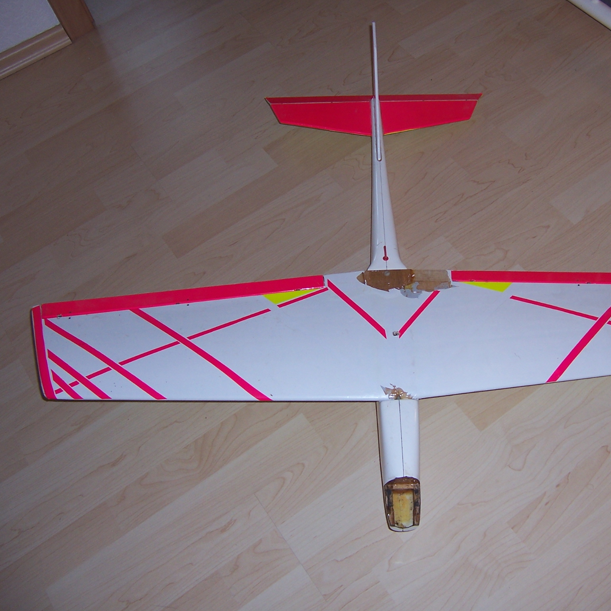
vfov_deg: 42.8
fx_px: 779
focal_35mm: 39
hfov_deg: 42.4
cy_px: 306
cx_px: 395
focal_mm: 5.5
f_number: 2.8
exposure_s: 1/60
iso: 80
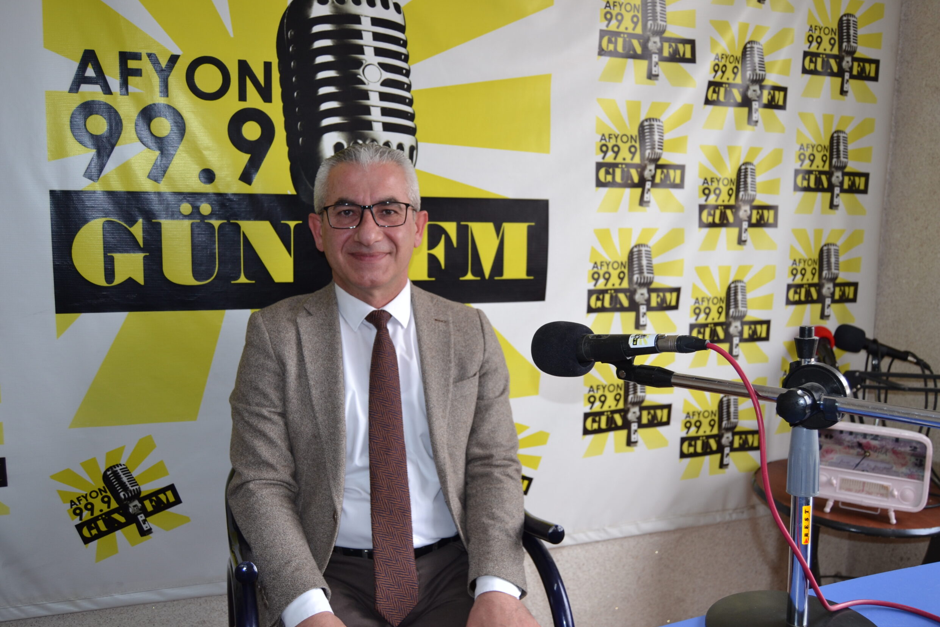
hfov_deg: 60.3
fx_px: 809
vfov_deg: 42.3
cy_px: 322
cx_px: 485
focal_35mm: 31
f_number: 4
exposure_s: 1/125
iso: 220
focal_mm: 20
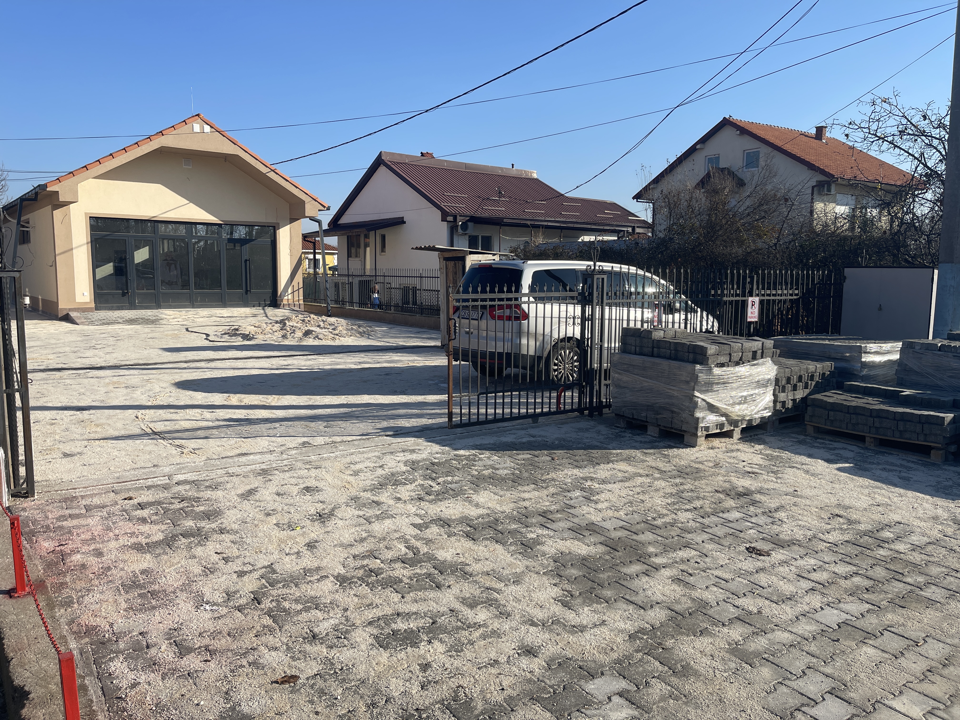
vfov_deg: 54.9
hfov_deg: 69.4
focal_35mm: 25
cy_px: 360
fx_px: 693
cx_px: 480
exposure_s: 1/3344
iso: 32
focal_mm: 5.1
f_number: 1.6
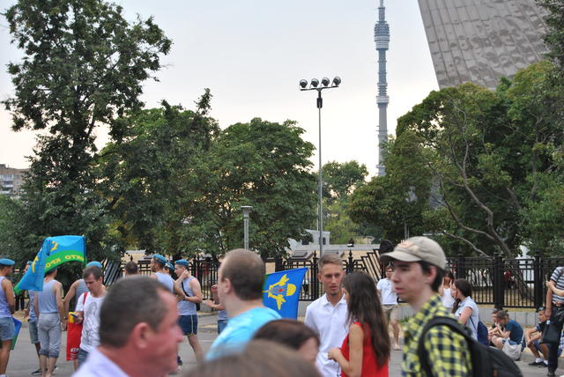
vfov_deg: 16.6
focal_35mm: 82
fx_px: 1294
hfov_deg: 24.6
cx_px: 282
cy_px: 188
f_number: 5.6
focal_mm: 55
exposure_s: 1/80
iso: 200
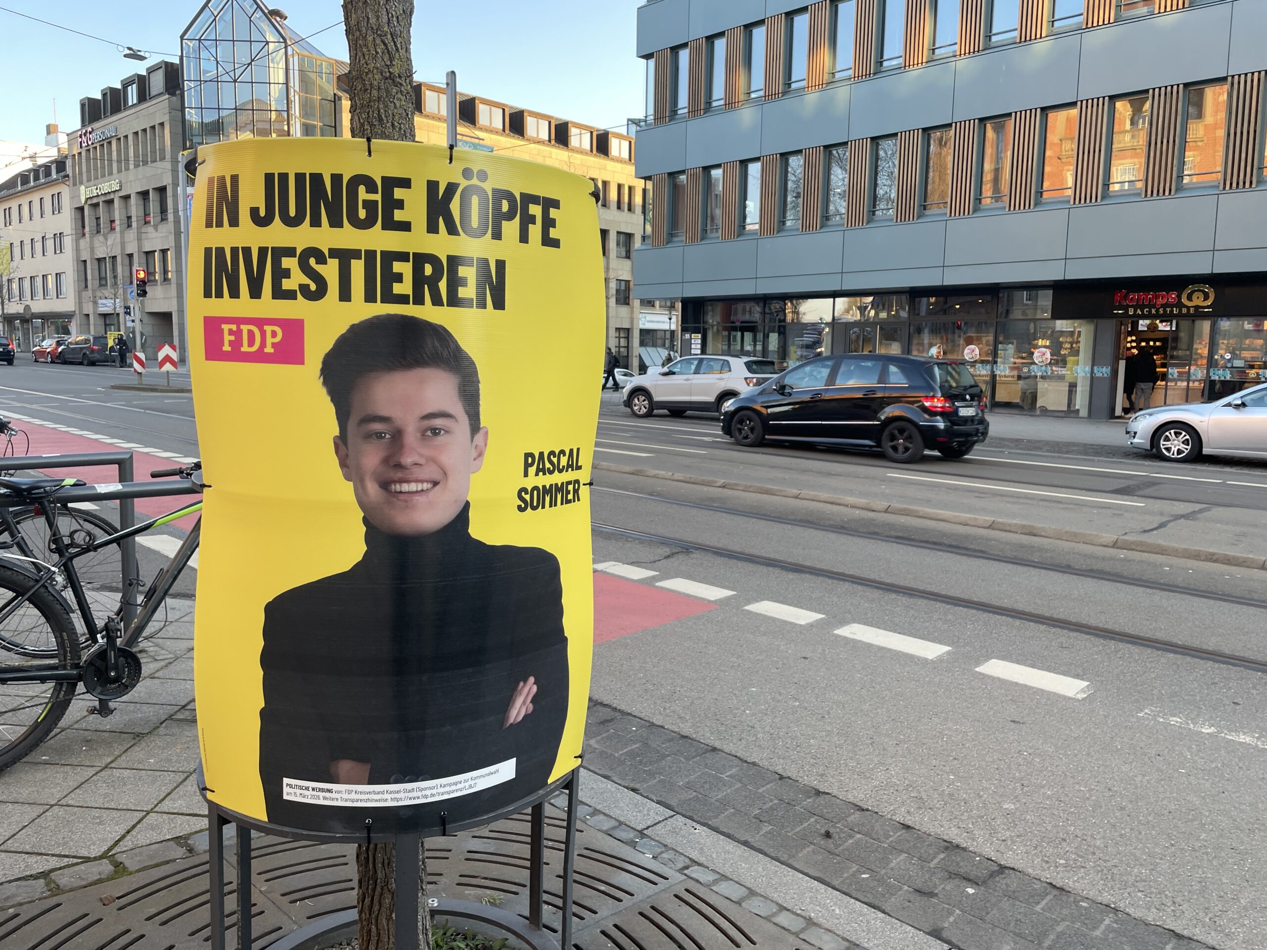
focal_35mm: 26
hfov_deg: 67.3
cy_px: 475
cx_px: 634
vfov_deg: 53.1
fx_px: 952
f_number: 1.6
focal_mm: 4.2
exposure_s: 1/121
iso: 40
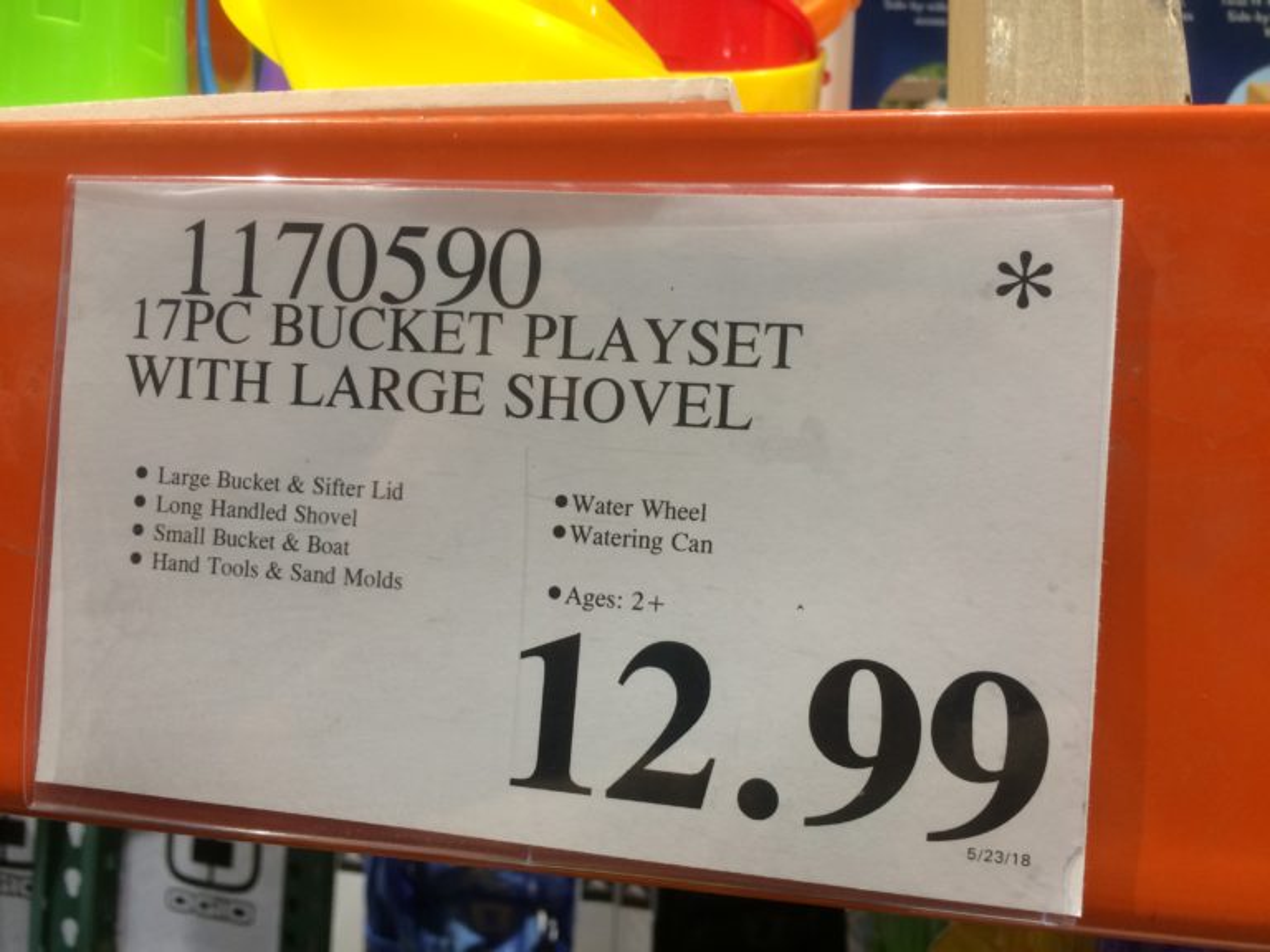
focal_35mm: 29
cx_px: 635
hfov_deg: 61.7
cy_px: 476
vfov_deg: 48.2
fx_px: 1064
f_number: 2.2
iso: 125
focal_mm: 4.15
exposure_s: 1/33
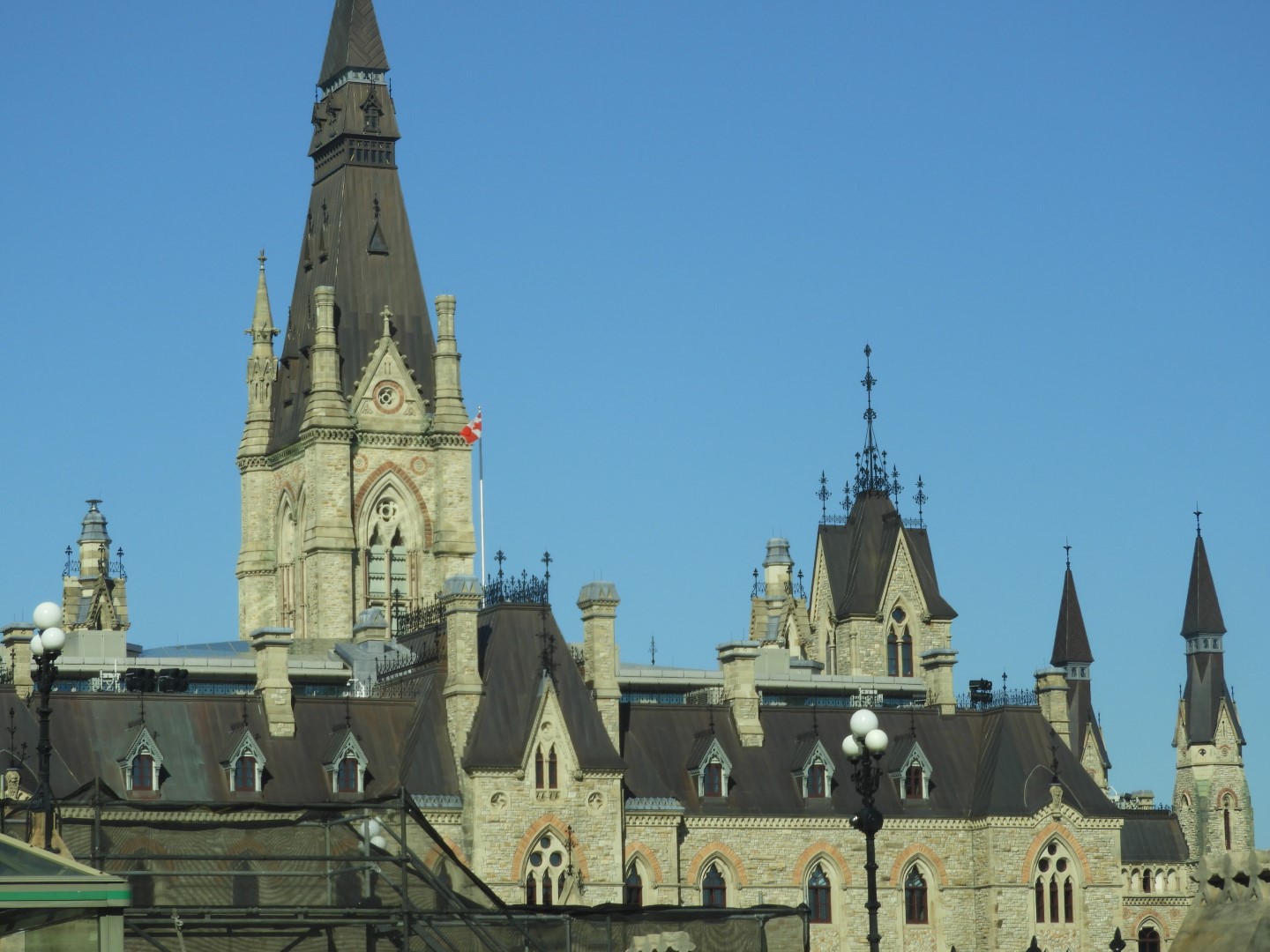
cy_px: 476
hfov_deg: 17.1
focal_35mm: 115
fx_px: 4219
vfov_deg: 12.9
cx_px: 635
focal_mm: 20.6
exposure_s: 1/640
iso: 100
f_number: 5
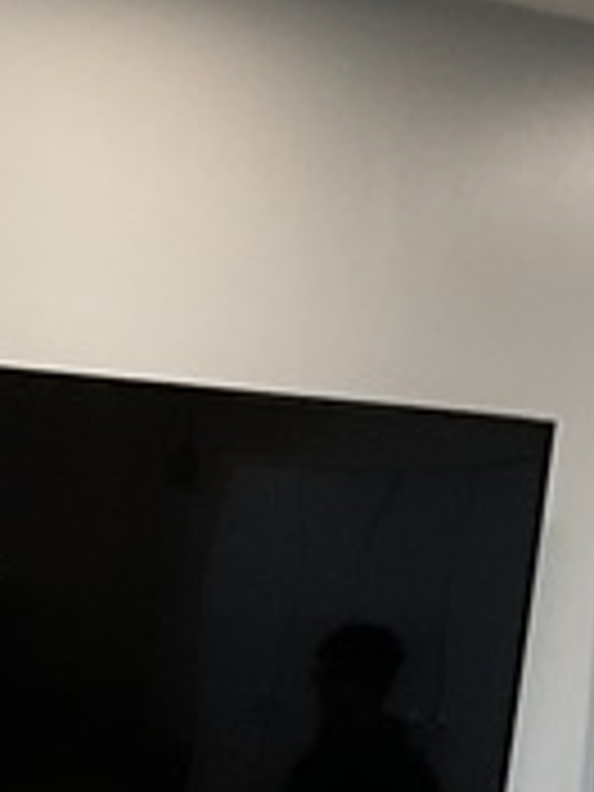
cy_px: 1809
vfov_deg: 10.3
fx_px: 3867
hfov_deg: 8.3
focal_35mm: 169
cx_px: -630
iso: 40
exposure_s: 1/60
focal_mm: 3
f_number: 1.8
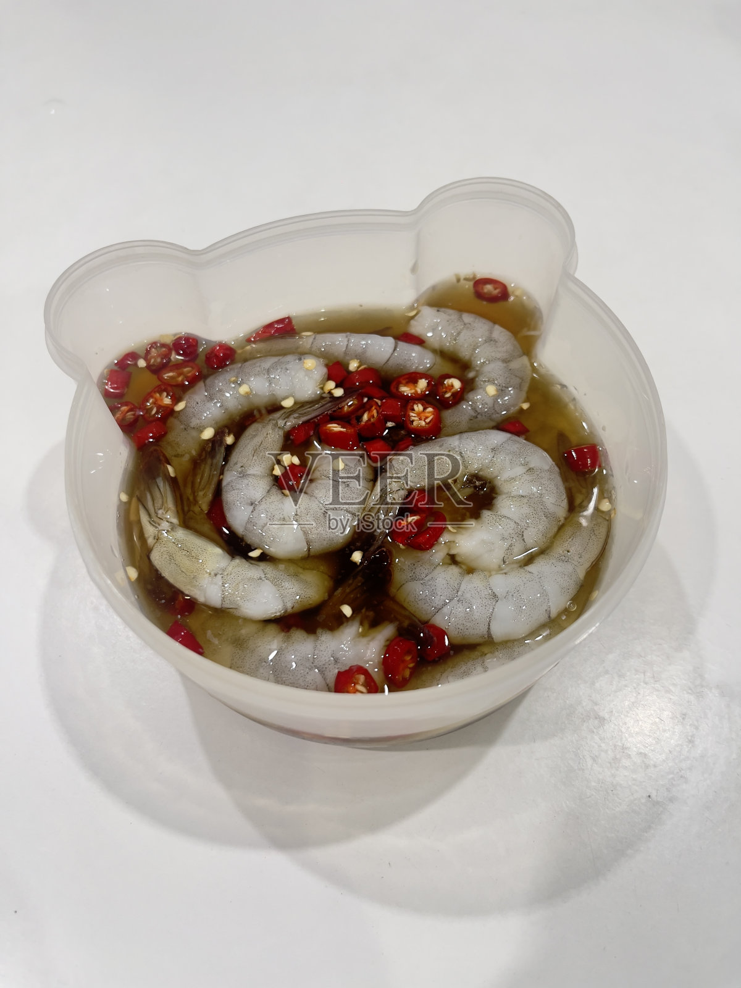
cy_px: 494
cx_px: 370
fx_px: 742
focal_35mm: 26
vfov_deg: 67.3
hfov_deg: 53.1
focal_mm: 5.1
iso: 125
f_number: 1.6
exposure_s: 1/50
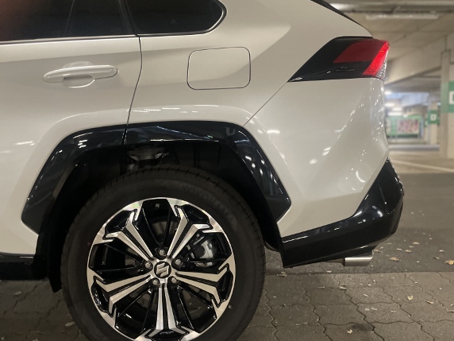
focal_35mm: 30
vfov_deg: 46.7
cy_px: 155
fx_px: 393
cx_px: 247
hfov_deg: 59.9
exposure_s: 1/50
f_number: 1.6
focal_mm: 4.2
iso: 400
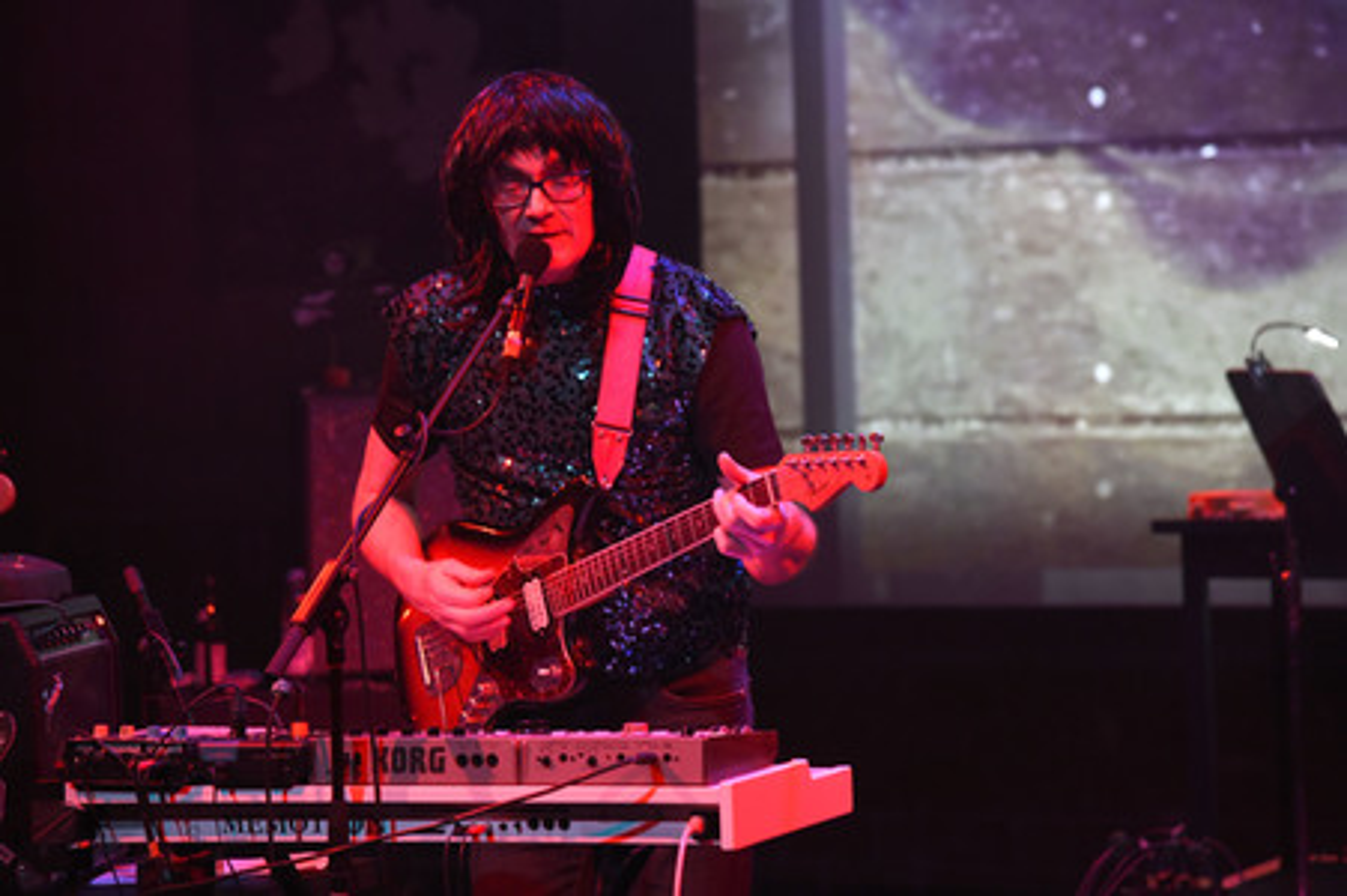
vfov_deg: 11.4
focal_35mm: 120
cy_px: 448
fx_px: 4487
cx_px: 674
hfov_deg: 17.1
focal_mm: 120
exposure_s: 1/50
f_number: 4
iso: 2000
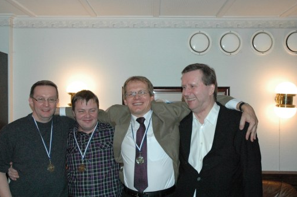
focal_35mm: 45
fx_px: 367
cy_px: 108
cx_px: 136
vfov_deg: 30.0
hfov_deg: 44.0
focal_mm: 25
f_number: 5
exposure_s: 1/125
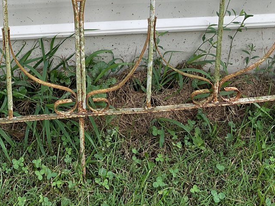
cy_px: 8
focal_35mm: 68
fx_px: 540
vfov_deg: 21.0
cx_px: 51
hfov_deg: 27.9
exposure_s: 1/344
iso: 16
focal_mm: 3
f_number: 1.8
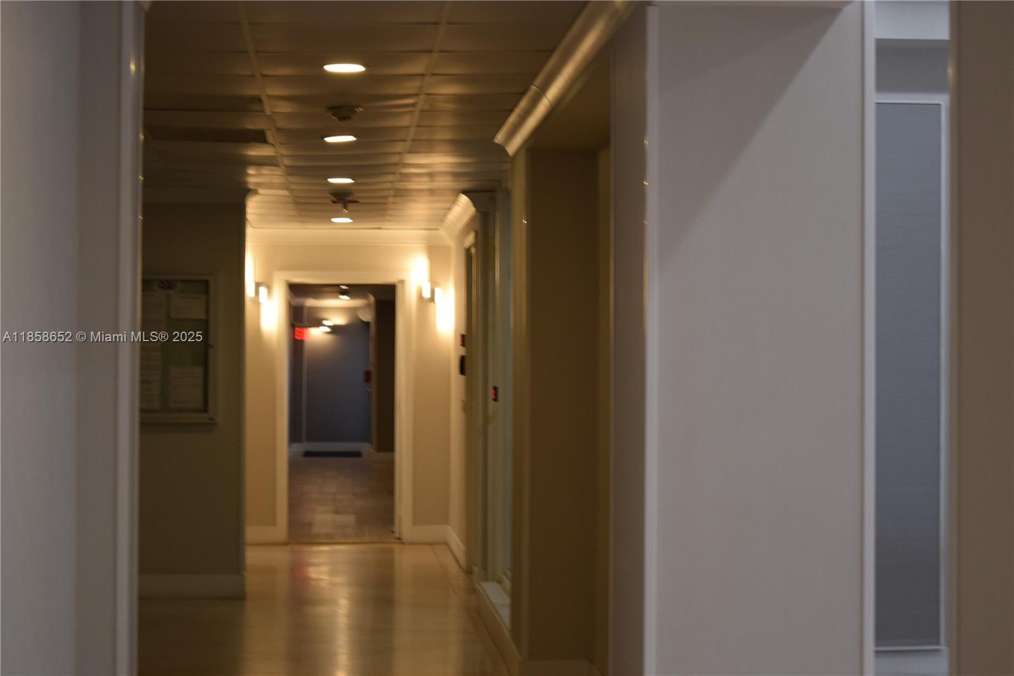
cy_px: 338
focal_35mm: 82
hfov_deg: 24.6
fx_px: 2323
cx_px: 507
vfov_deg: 16.5
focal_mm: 55
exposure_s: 1/60
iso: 560
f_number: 5.6
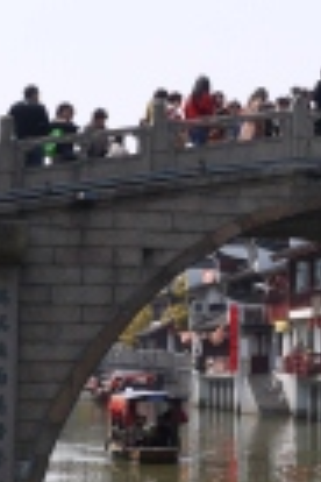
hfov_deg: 11.8
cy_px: 234
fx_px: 1444
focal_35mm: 108
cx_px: 551
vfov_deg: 18.9
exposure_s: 1/320
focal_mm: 16
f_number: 8
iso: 160
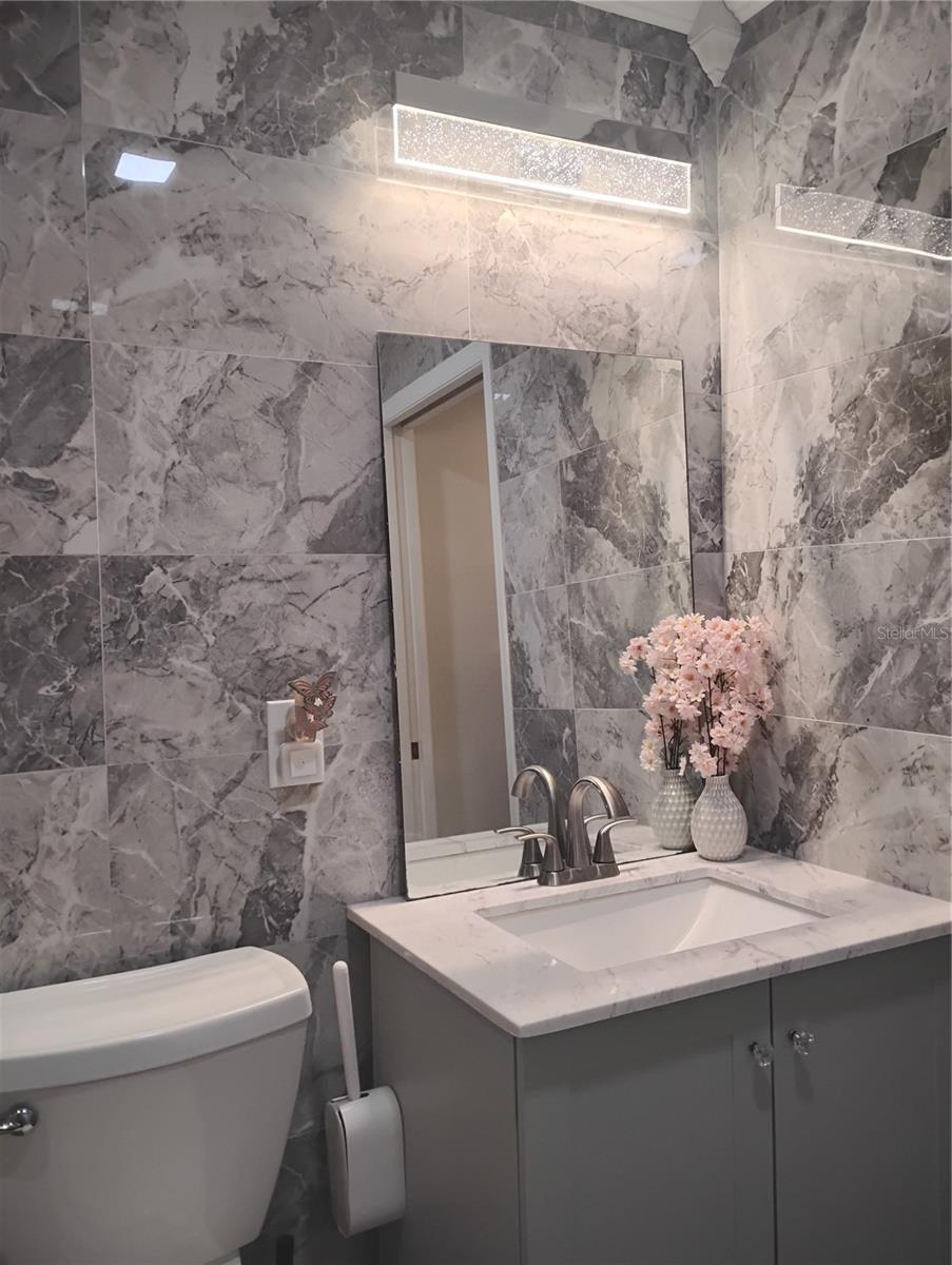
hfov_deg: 49.8
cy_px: 632
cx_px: 476
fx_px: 1025
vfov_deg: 63.4
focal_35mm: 28
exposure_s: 1/120
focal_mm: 4.26
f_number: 1.8
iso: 475
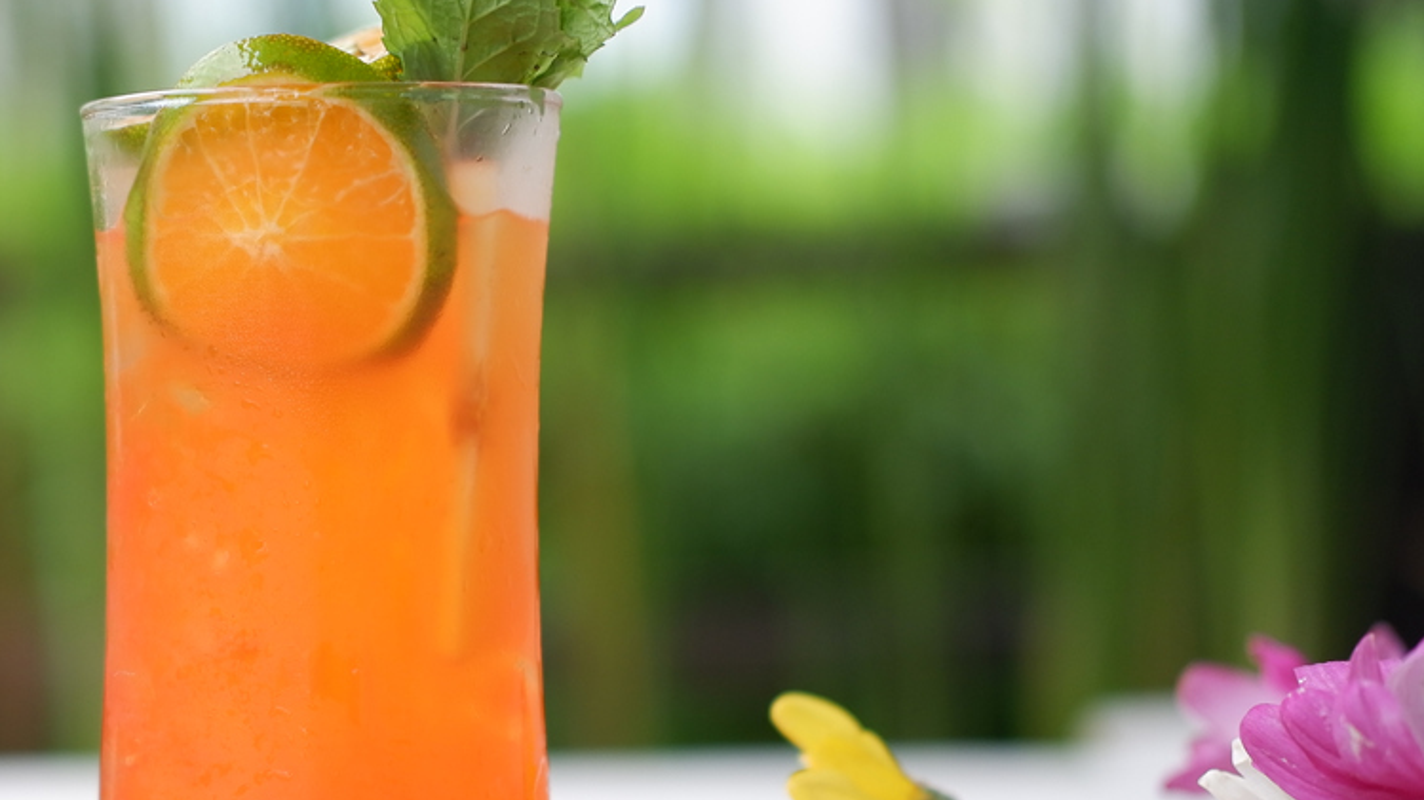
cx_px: 350
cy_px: 509
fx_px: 3511
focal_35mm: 93
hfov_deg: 22.7
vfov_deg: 13.0
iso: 200
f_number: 2
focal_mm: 35
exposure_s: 1/400
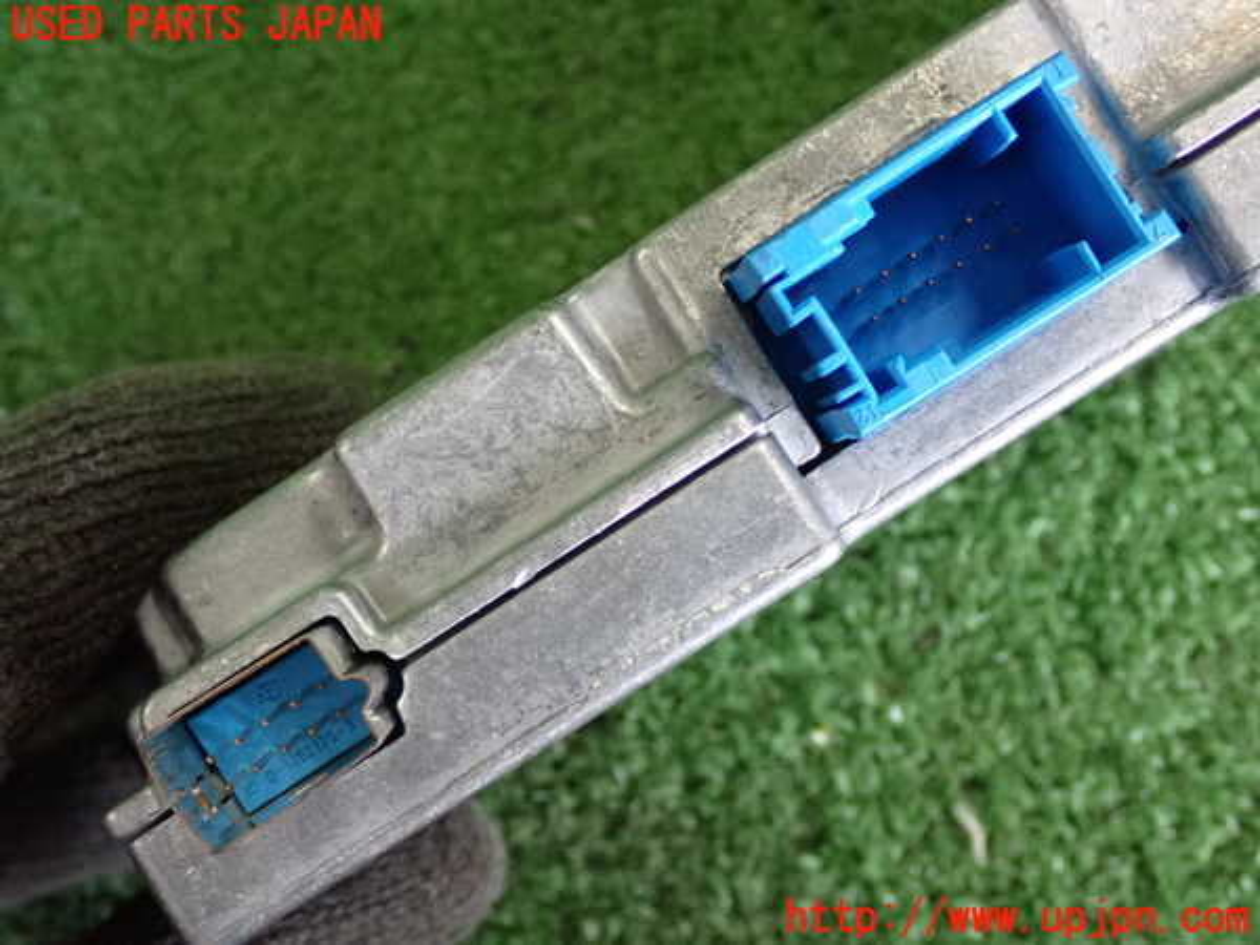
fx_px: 1820
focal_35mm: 50
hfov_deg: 38.2
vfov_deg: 29.1
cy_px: 472
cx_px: 630
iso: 1250
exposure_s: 1/125
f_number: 3.2
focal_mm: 9.01
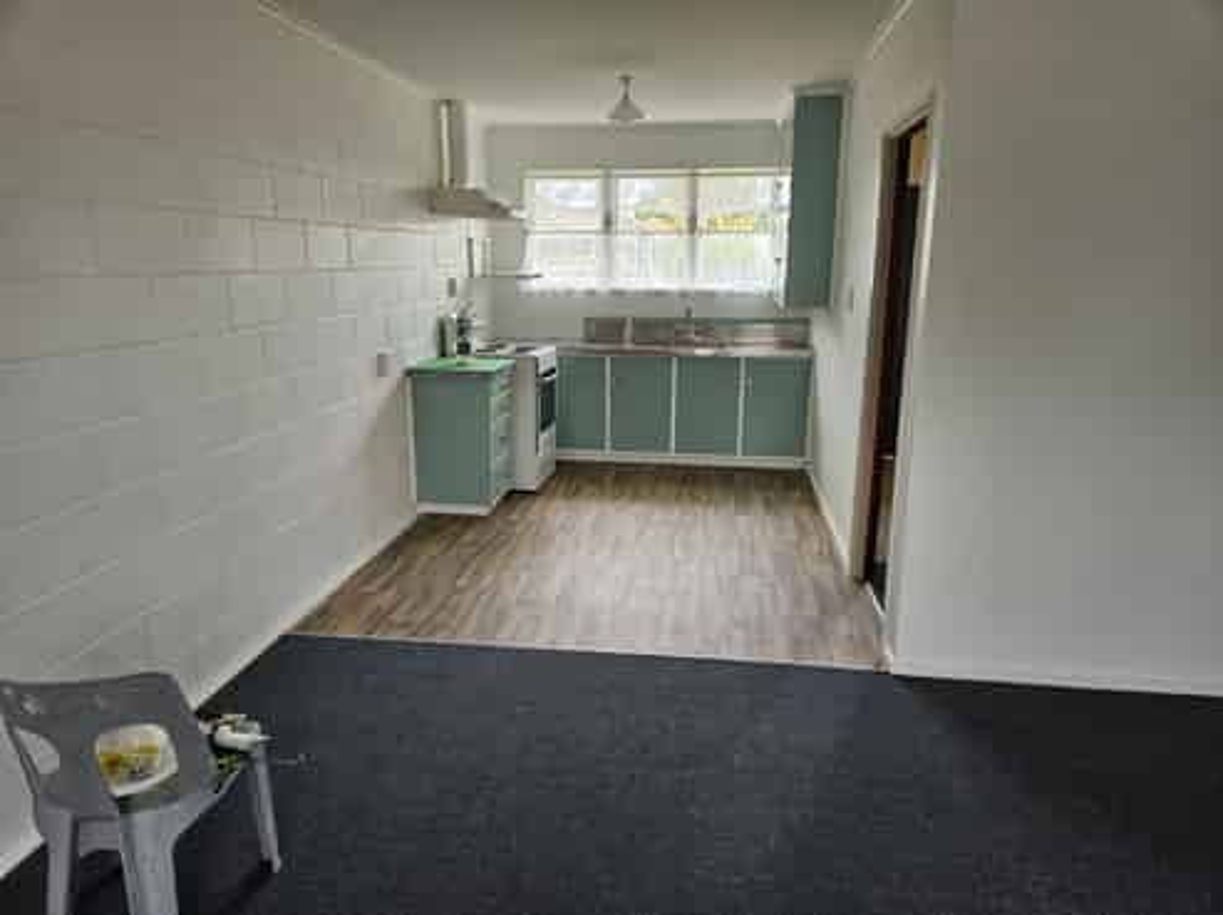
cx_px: 612
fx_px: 812
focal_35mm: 23
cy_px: 458
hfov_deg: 74.0
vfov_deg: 58.8
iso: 125
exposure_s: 1/100
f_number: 1.8
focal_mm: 5.4
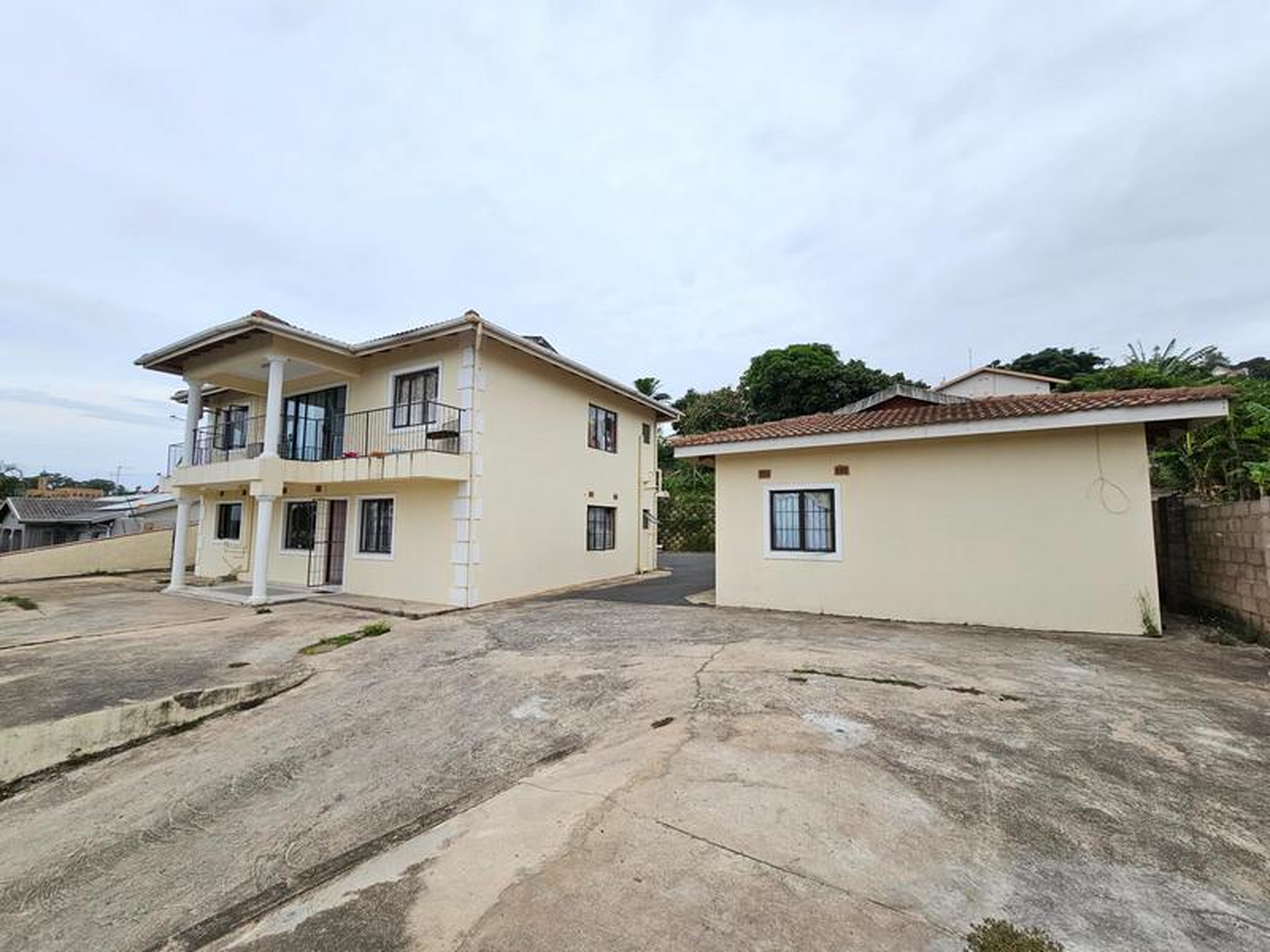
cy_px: 476
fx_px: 477
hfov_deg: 106.2
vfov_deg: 89.9
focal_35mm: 13
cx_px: 635
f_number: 2.2
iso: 64
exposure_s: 1/249
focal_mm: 2.2
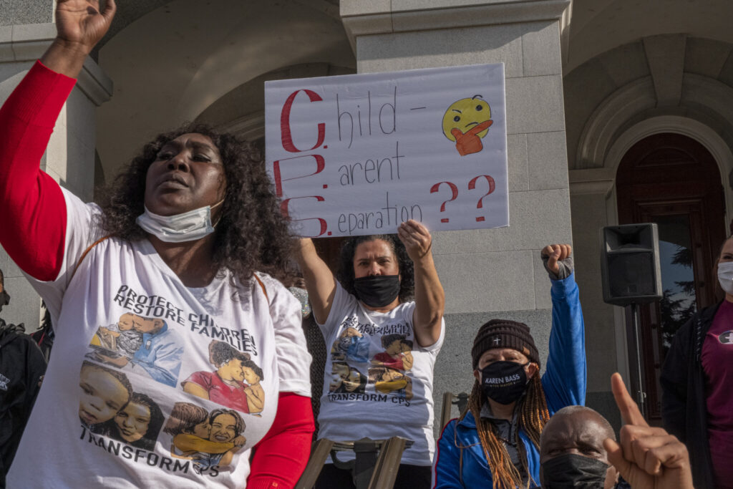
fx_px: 1140
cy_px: 244
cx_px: 366
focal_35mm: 56
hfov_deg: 35.6
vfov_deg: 24.2
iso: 800
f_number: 14
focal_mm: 37.4
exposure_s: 1/500
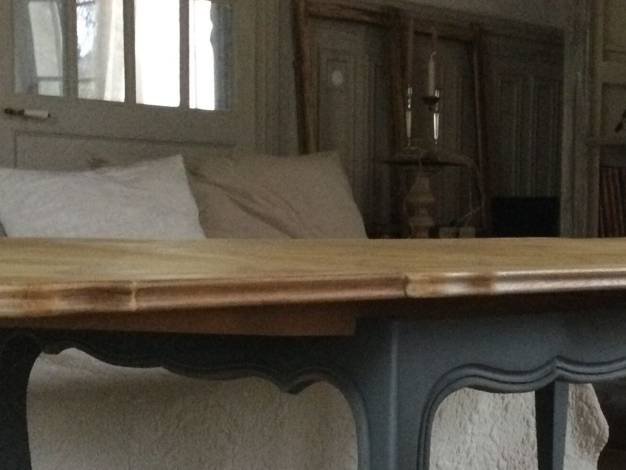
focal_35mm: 77
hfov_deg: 25.0
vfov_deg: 18.9
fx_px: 1393
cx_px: 471
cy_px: 383
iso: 500
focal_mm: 3.3
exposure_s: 1/17
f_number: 2.4
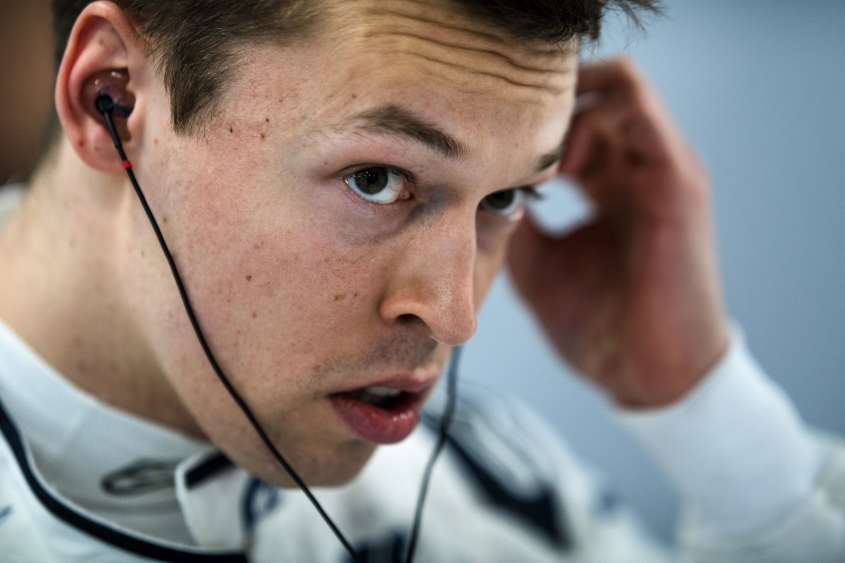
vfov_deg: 6.9
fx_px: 4693
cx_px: 422
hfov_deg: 10.3
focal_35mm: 200
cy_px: 282
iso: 400
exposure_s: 1/400
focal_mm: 200
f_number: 2
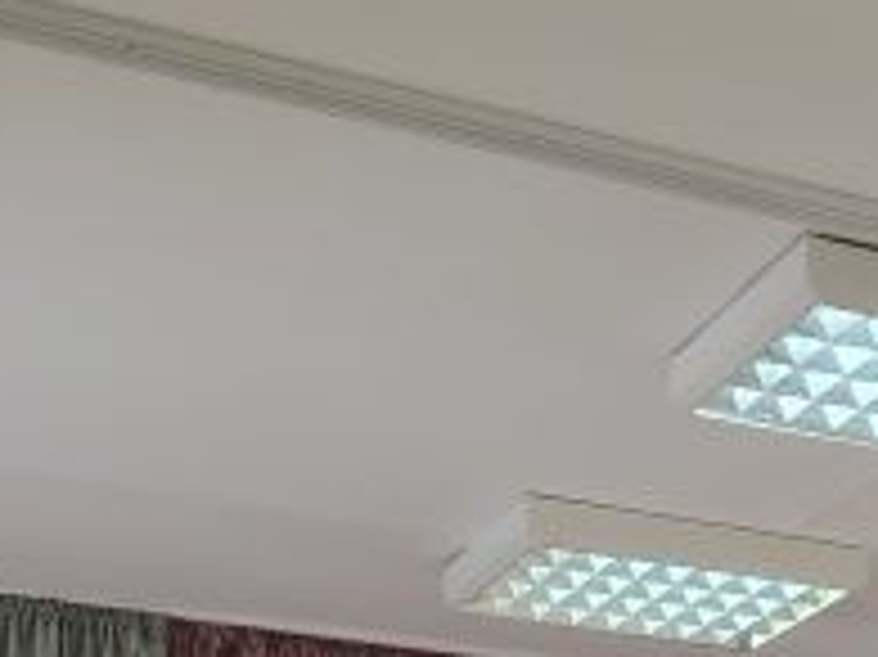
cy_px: 1292
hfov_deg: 15.9
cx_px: 1409
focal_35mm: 111
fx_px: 2814
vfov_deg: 12.0
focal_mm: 5.25
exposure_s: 1/100
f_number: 1.75
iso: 1297
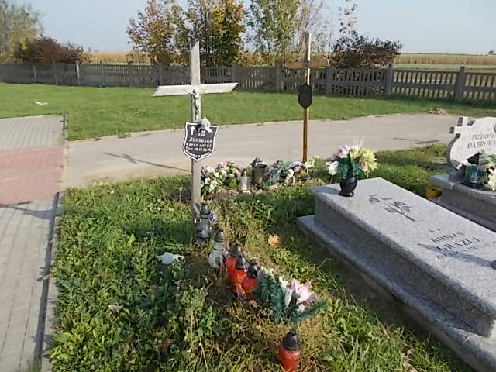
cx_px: 248
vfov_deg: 53.1
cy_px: 186
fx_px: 373
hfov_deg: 67.3
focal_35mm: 26
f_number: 8
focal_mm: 4.6
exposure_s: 1/125
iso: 80
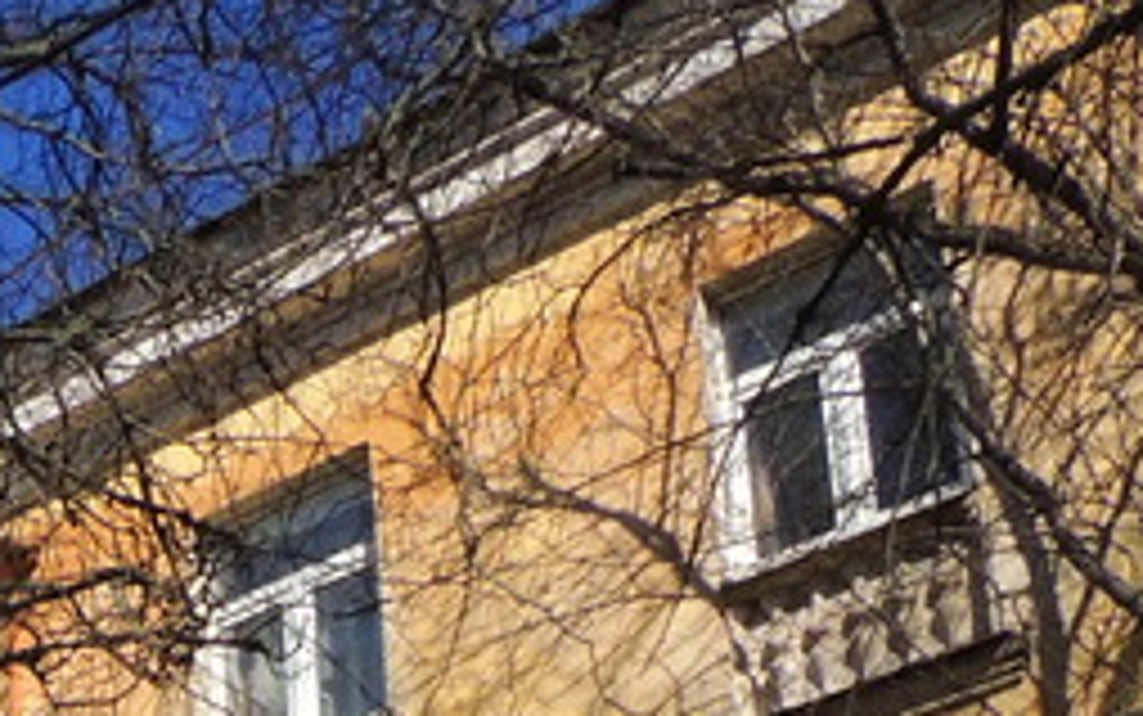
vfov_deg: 13.4
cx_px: -306
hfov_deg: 22.1
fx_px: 2649
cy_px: 1380
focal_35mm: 85
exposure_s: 1/1000
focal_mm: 4.3
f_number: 6.6
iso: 400
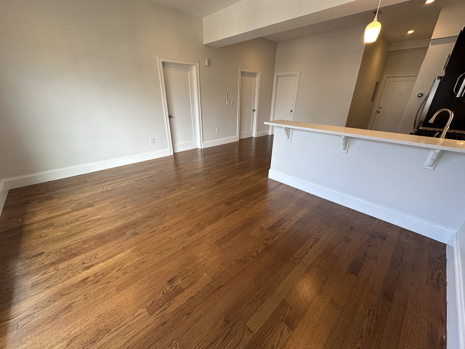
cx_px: 232
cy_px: 174
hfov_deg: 102.1
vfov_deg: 85.7
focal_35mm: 14
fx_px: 188
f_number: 2.2
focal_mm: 2.22
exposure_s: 1/120
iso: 125
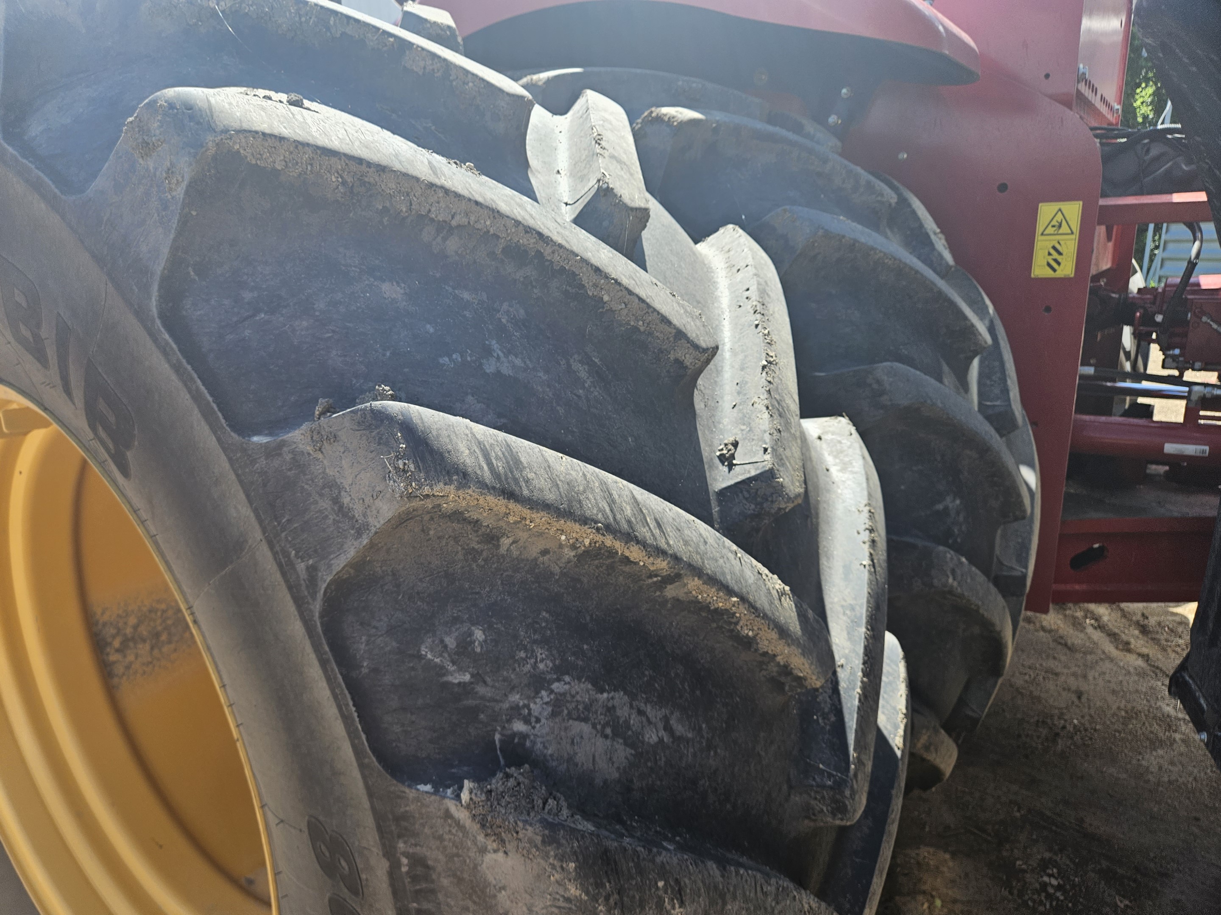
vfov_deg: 58.9
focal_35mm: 23
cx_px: 610
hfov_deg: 73.9
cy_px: 458
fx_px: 811
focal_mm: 5.4
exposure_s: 1/364
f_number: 1.8
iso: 25
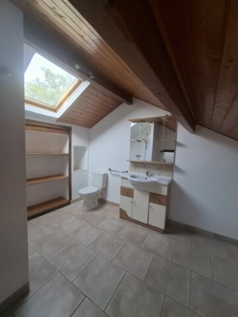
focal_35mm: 13
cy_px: 158
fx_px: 119
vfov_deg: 106.2
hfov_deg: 89.9
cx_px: 119
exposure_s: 1/50
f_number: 2.2
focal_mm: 1.74
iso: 50
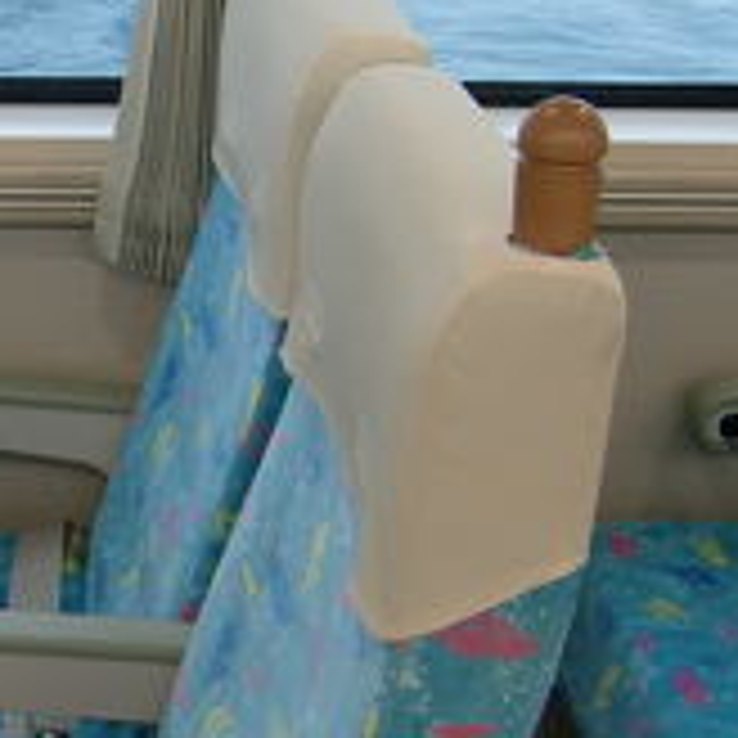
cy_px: 358
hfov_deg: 17.1
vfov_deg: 17.7
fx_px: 2364
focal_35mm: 98
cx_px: -86
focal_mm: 4.9
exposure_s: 1/60
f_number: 2.6
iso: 200
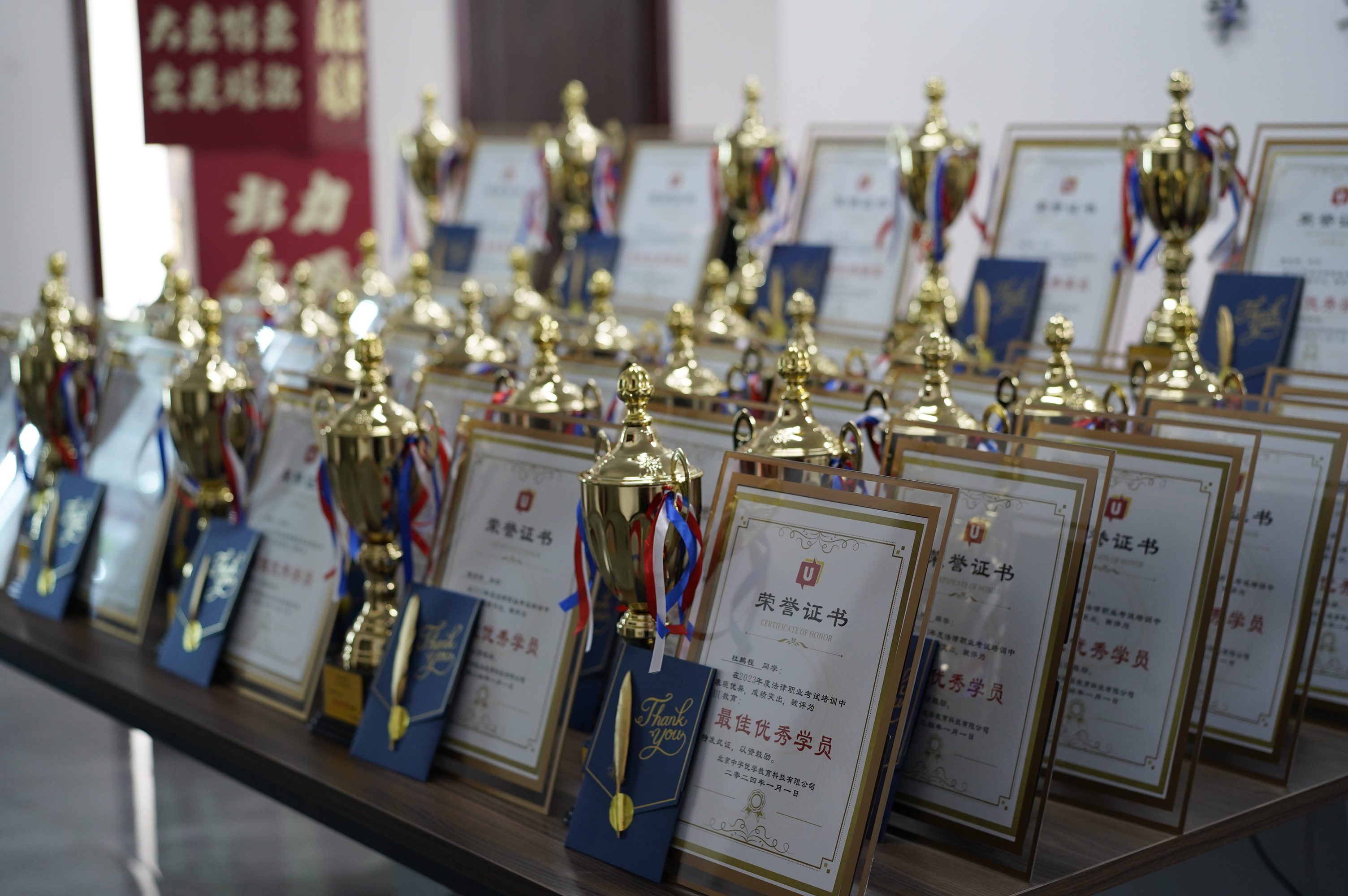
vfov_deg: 24.6
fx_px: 2058
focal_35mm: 55
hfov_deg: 36.3
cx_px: 674
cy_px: 448
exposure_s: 1/160
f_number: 2.8
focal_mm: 55
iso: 1600
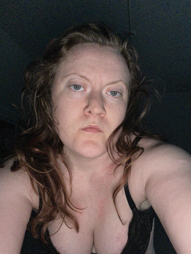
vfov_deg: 60.0
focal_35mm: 30
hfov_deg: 46.8
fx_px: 221
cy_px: 127
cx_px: 96
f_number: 2.2
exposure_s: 1/22
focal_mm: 2.71
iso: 400
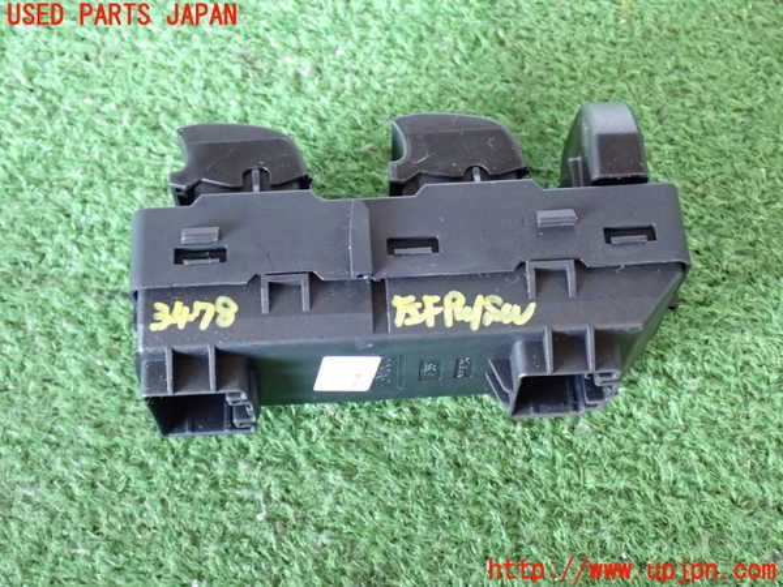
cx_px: 392
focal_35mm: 54
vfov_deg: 27.0
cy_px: 294
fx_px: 1221
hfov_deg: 35.5
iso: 800
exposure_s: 1/25
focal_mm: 9.65
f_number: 3.3
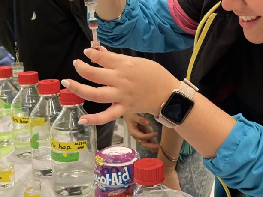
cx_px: 152
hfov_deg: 36.1
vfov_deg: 27.3
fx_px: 403
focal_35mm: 53
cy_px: 57
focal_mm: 4.2
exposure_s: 1/60
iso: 400
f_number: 1.6
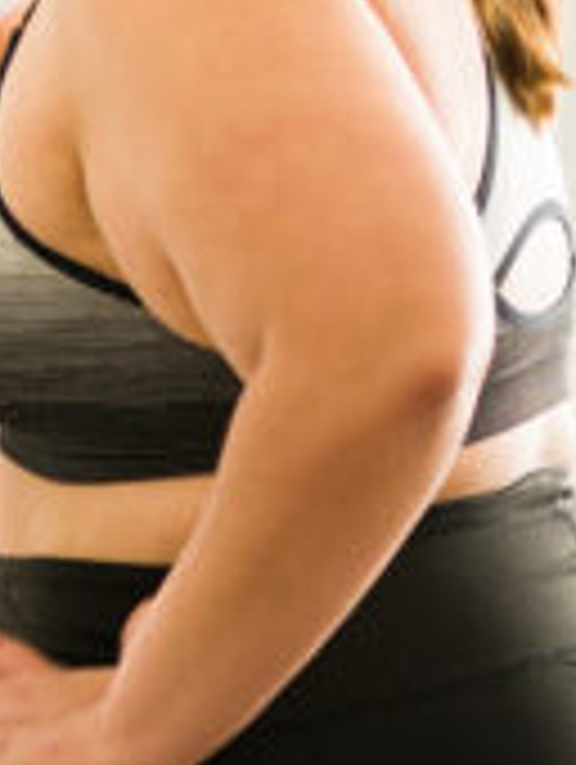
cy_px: 752
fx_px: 4913
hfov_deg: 6.7
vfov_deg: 8.9
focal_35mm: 222
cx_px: 536
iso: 400
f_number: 1.8
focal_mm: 35
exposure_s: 1/160
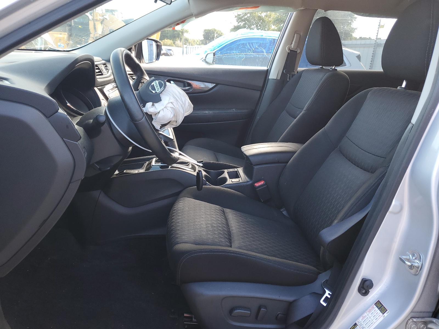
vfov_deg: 53.1
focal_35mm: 26
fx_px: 330
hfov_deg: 67.3
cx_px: 220
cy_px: 164
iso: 52
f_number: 1.5
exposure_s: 1/120
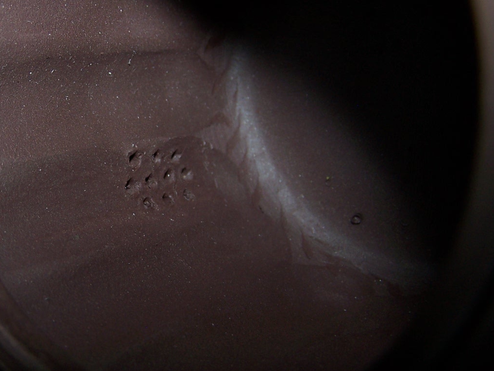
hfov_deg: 32.5
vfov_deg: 25.2
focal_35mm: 58
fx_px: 828
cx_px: 118
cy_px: 174
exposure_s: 1/60
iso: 80
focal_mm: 6.3
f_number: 2.8
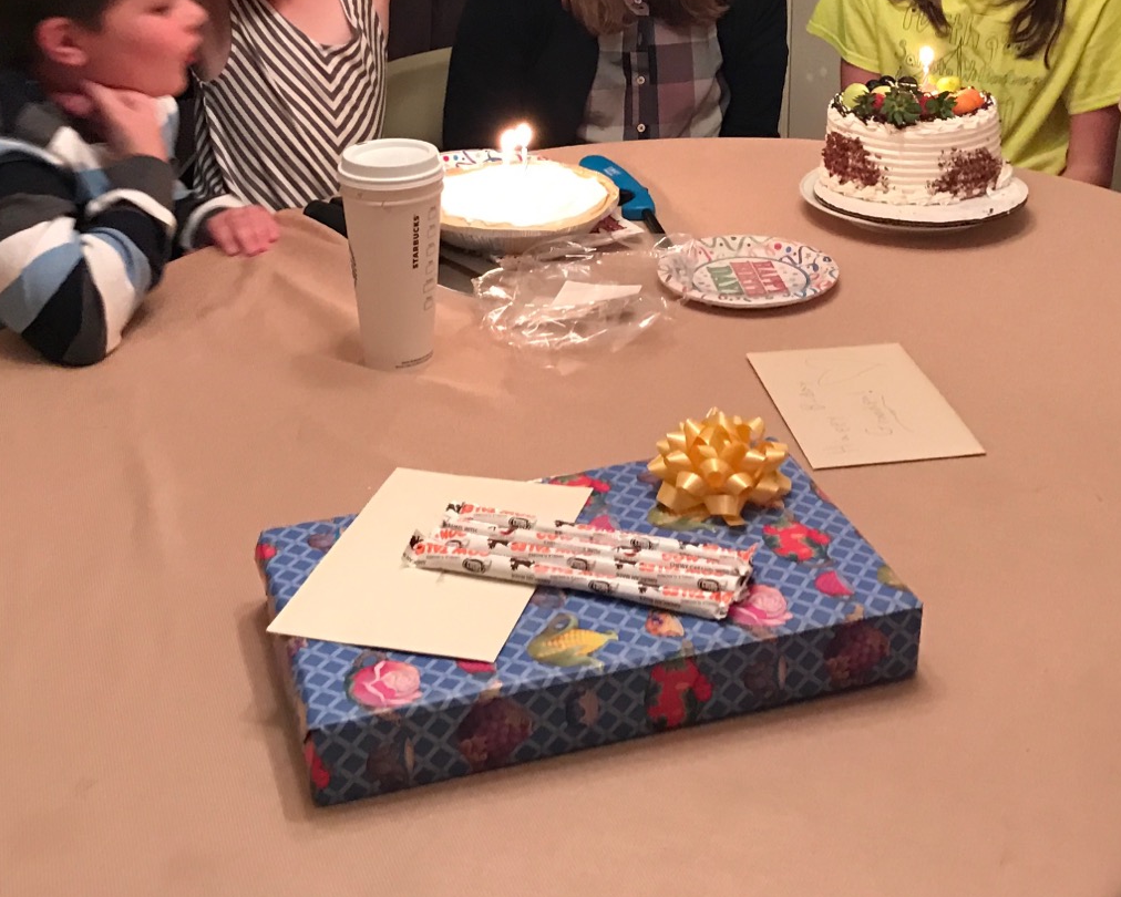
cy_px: 112
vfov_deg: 27.2
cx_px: 656
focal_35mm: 54
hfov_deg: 34.7
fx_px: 1792
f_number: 1.8
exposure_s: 1/9
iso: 100
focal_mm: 3.99
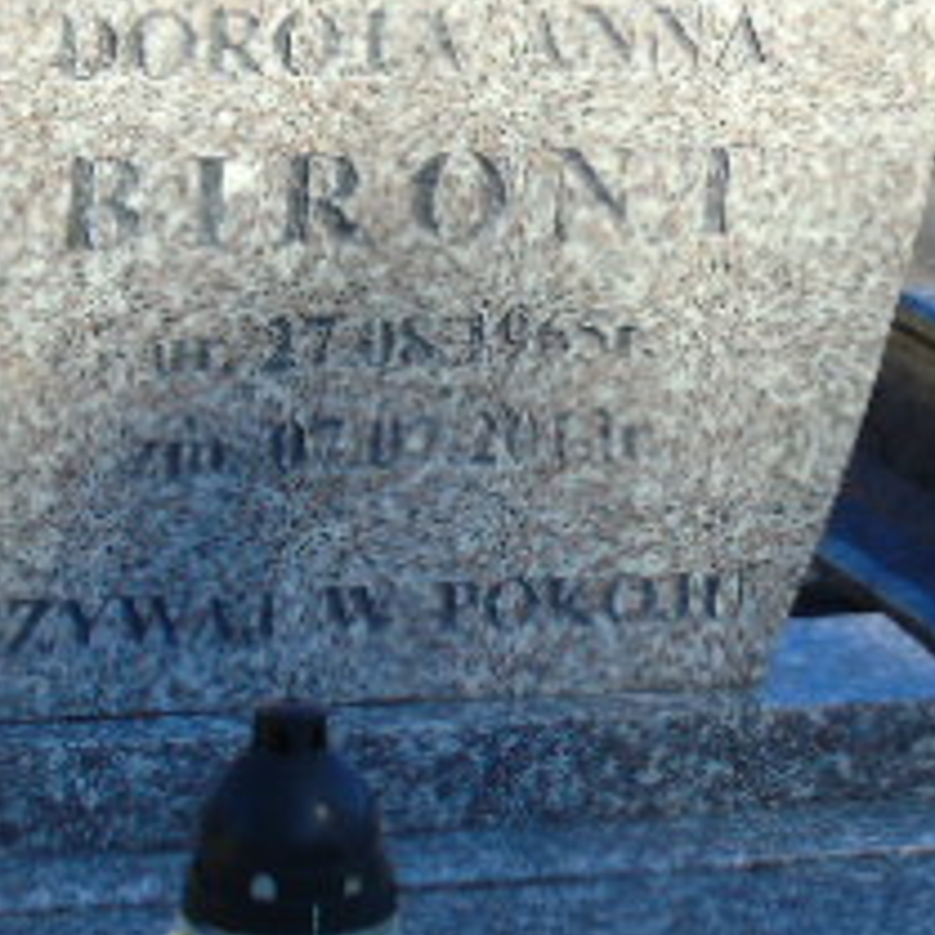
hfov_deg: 10.4
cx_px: 313
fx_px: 5134
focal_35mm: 168
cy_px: 331
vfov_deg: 10.4
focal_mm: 11
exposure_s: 1/320
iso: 80
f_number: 4.5
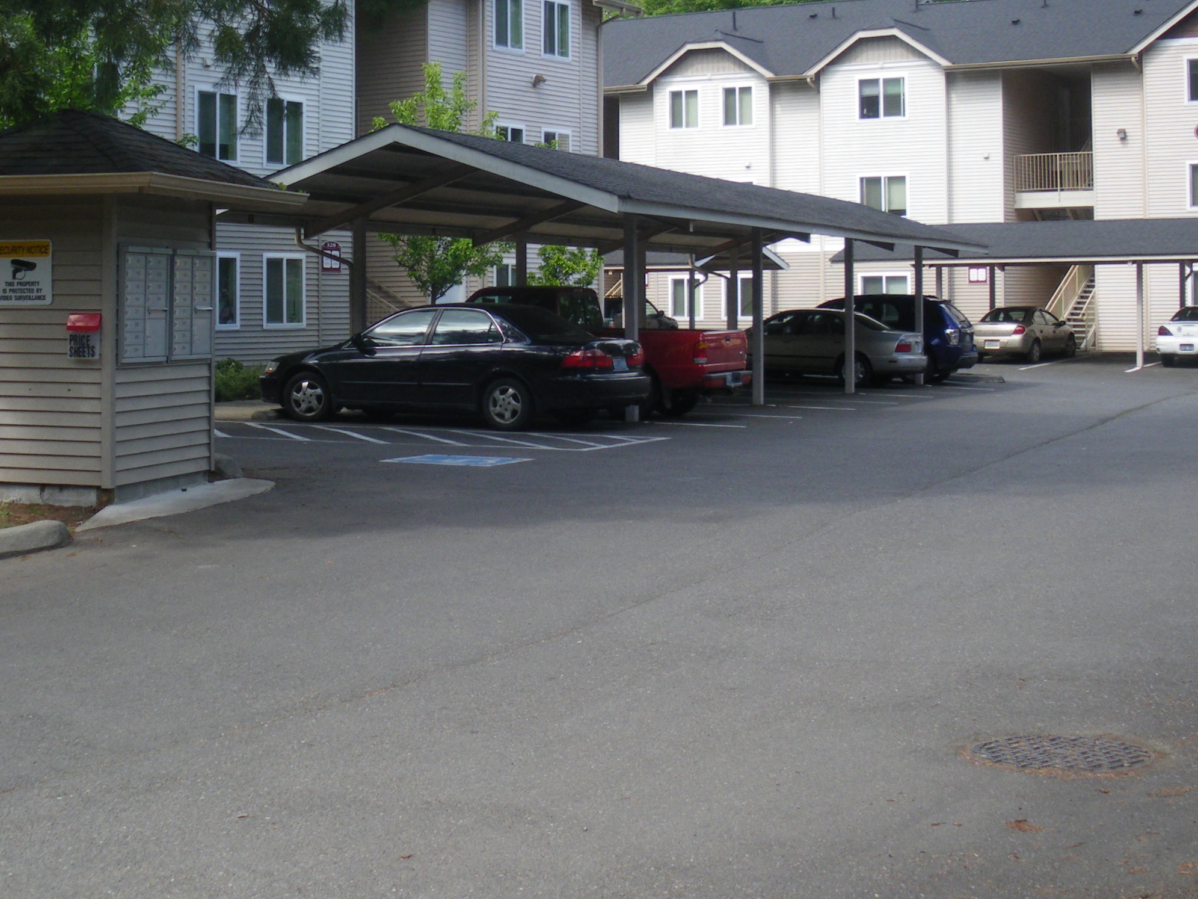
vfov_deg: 24.6
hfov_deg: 32.7
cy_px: 237
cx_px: 558
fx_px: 2042
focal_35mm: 59
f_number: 3.5
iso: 64
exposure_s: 1/200
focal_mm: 6.3
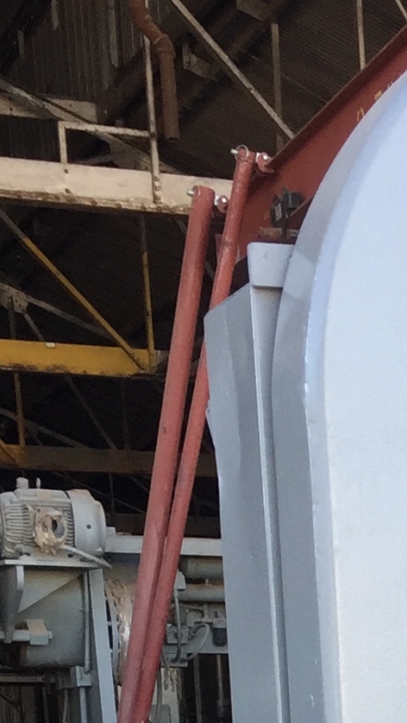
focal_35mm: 123
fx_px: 2357
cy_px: 1200
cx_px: 786
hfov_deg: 9.3
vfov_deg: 15.5
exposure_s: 1/124
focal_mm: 4.15
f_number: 2.2
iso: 32
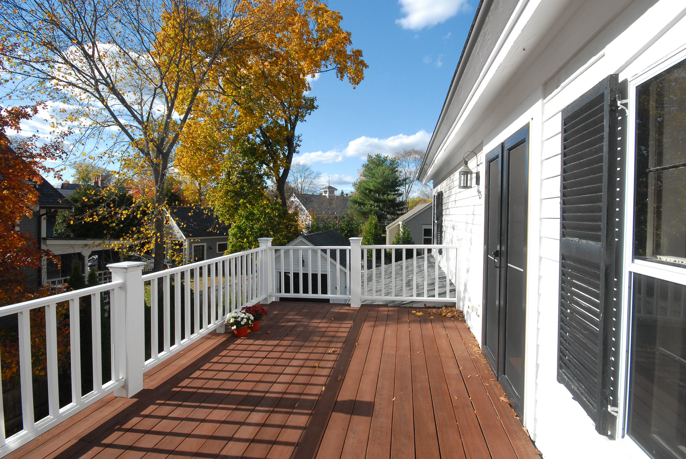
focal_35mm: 16
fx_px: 305
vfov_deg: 73.9
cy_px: 220
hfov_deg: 96.7
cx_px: 346
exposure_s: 1/400
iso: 400
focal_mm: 10
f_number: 9
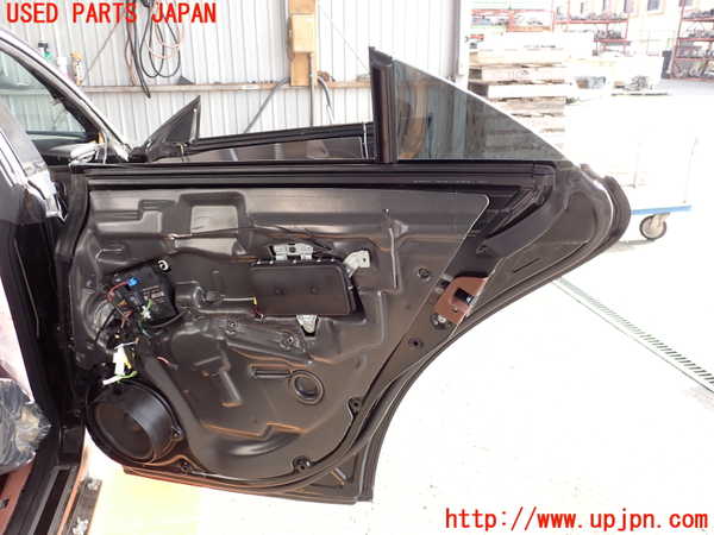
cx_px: 357
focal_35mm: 30
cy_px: 268
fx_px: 619
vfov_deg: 46.8
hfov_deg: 60.0
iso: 100
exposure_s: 1/80
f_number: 3.2
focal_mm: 5.4
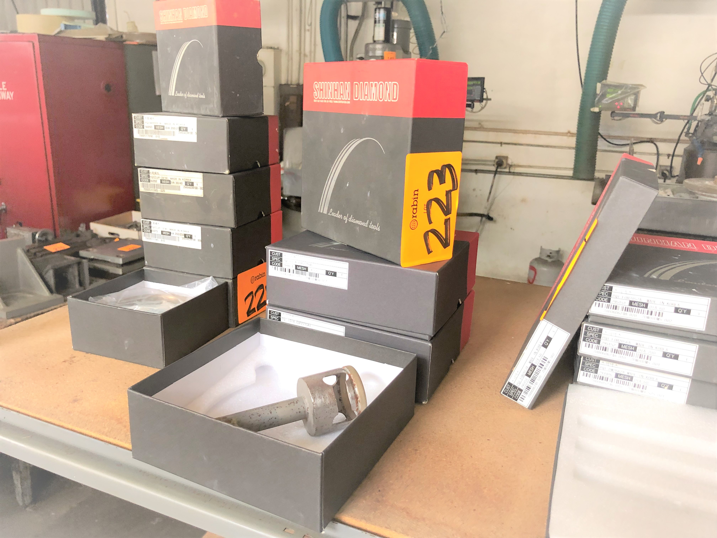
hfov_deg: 63.4
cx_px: 358
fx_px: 580
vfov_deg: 49.7
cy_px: 269
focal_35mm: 28
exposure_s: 1/15
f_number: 1.8
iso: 80
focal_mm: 3.99
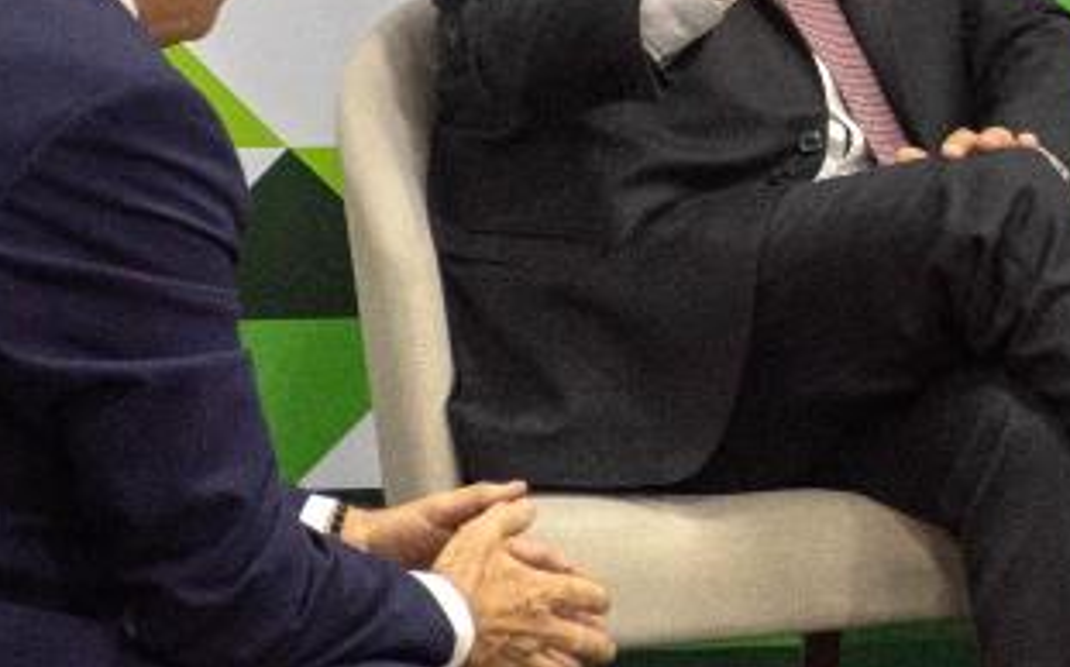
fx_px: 5567
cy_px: 217
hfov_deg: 10.8
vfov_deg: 6.9
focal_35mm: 191
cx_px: 1280
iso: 1600
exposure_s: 1/200
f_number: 2.8
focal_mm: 35
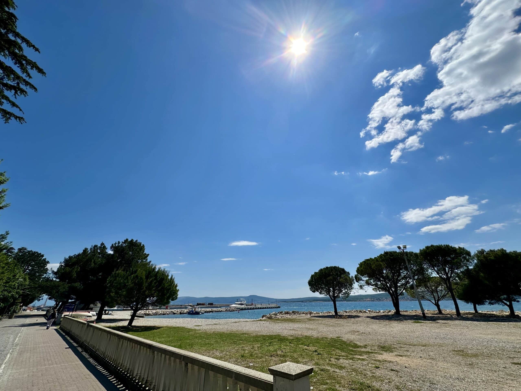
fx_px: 211
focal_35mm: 14
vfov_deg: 85.7
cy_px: 196
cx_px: 260
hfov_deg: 102.1
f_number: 2.2
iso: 40
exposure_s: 1/5814
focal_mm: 2.22
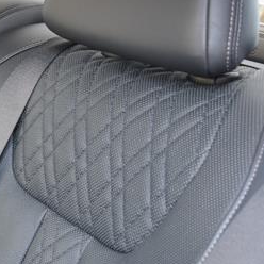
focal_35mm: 74
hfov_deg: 21.5
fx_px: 639
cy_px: 193
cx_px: -61
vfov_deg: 23.2
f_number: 3.5
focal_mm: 18
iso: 1000
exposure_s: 1/60
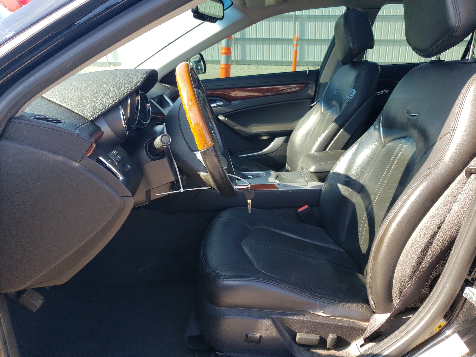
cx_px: 238
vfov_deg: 53.1
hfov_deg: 67.3
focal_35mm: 26
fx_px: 358
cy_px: 178
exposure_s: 1/357
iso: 50
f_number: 1.5
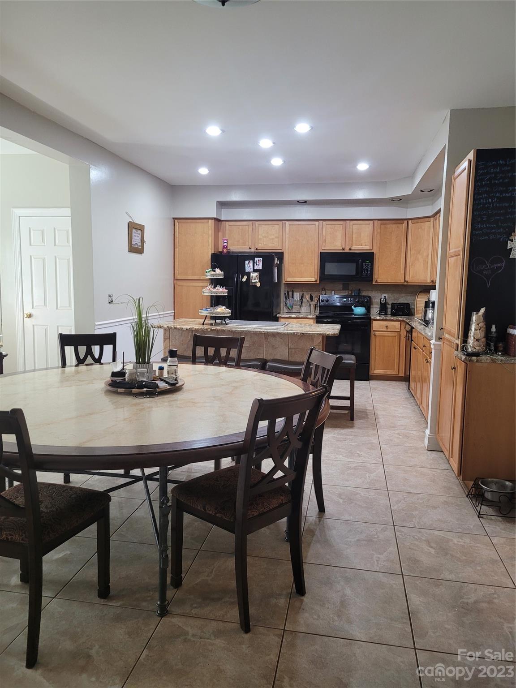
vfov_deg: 67.3
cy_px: 344
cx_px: 258
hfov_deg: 53.1
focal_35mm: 26
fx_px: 517
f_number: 1.8
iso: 200
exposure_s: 1/40
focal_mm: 5.4
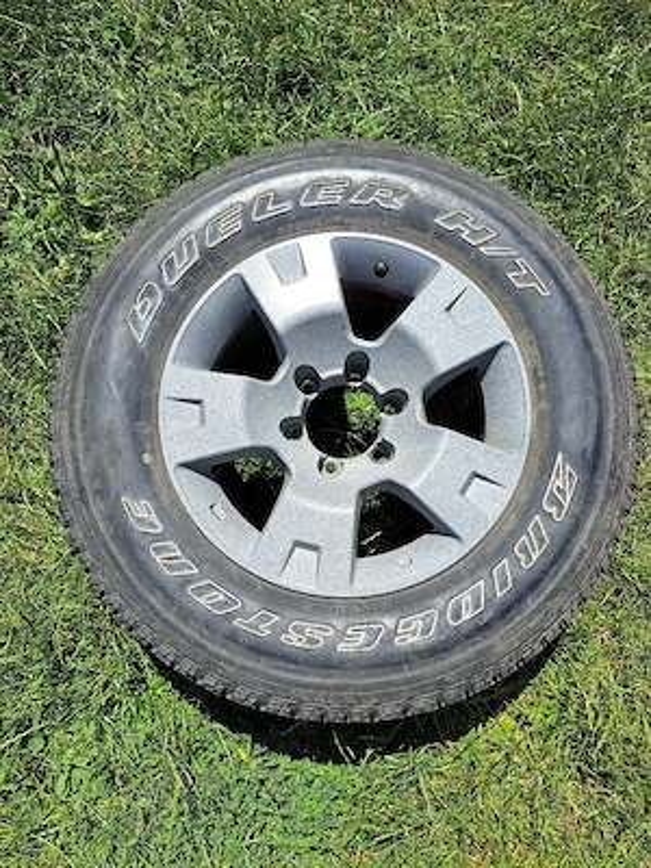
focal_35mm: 24
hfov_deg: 56.8
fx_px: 602
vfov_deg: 71.6
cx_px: 326
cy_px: 434
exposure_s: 1/2500
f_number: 1.8
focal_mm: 5.23
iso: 50
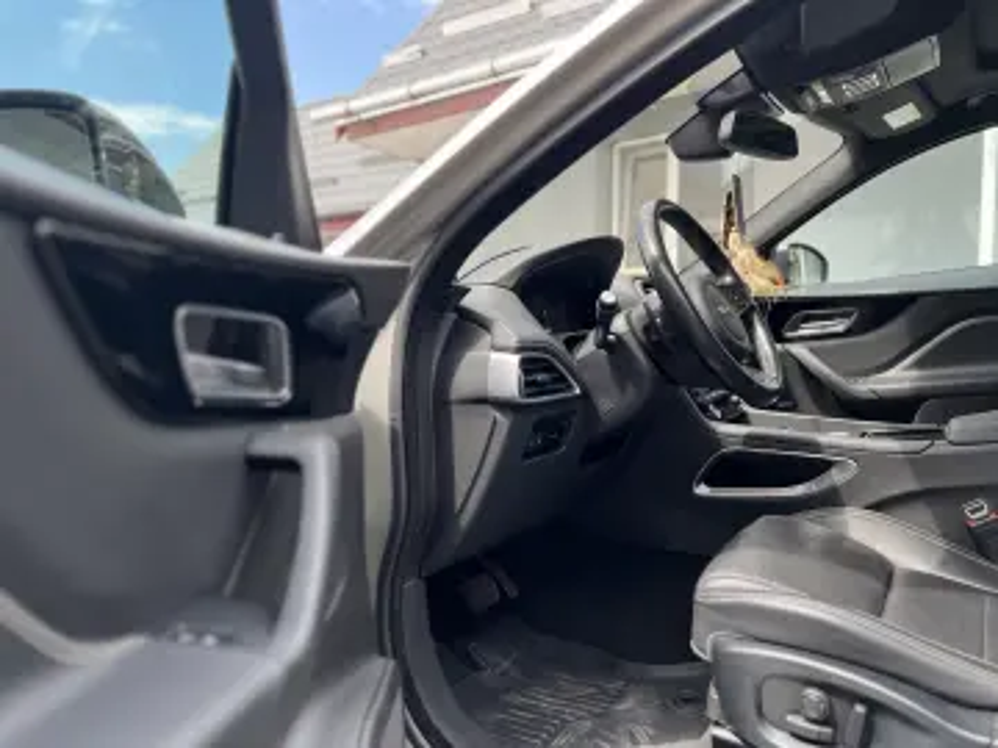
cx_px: 499
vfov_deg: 53.1
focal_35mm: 26
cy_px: 374
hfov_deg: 67.3
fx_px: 750
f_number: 1.5
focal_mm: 5.7
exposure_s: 1/597
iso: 50
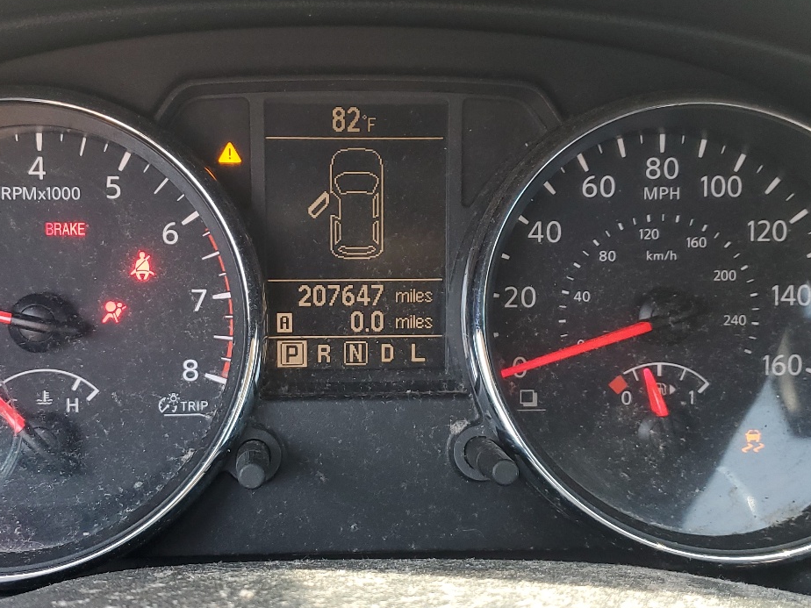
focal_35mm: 45
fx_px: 1054
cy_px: 317
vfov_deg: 32.2
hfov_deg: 41.9
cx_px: 331
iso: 75
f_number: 1.5
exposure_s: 1/120
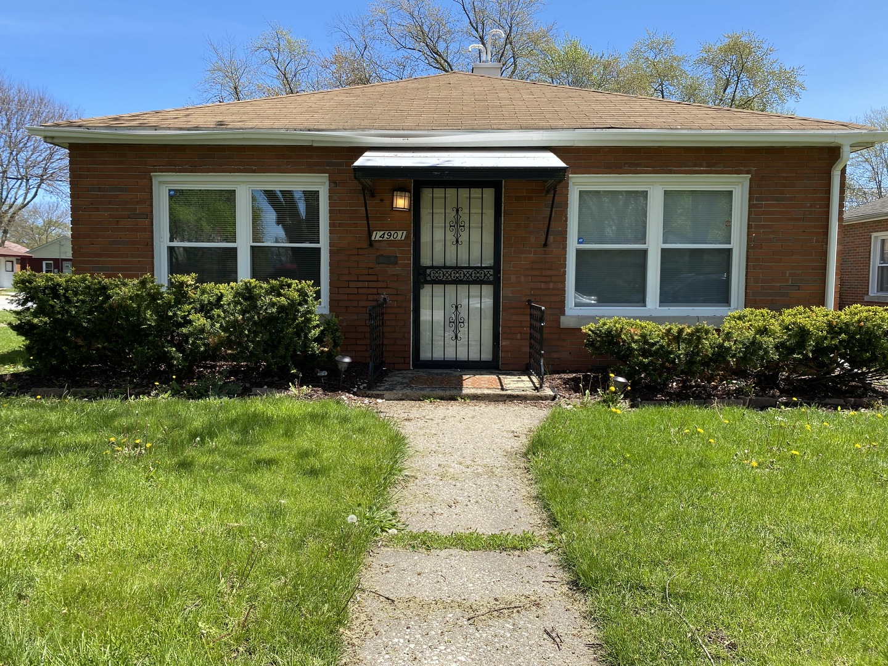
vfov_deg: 53.1
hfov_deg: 67.3
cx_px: 444
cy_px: 333
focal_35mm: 26
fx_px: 667
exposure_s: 1/1397
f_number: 1.8
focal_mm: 4.25
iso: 32
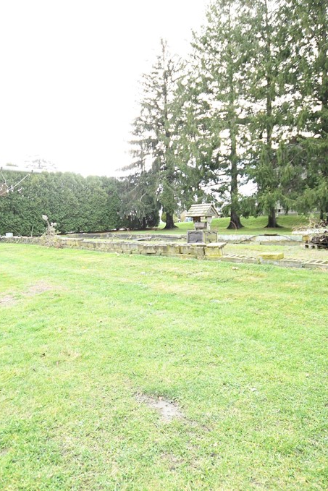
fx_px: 328
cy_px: 230
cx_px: 116
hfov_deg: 52.4
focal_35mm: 24
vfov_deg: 73.7
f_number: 3.5
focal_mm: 10
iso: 800
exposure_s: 1/400
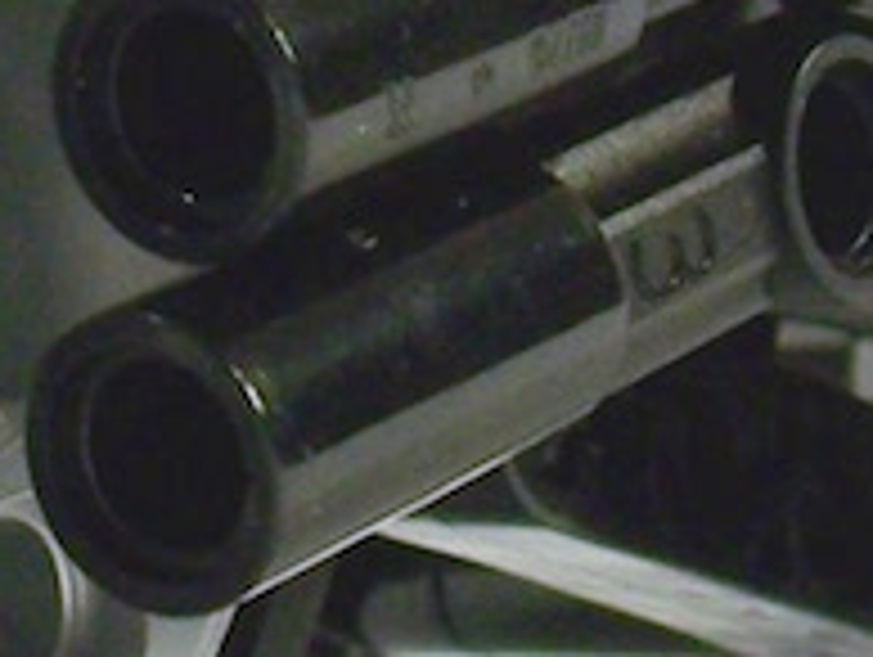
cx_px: 414
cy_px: 4
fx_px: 5934
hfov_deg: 8.4
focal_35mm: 235
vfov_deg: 6.3
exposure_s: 1/30
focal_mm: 6.3
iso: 100
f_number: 3.9
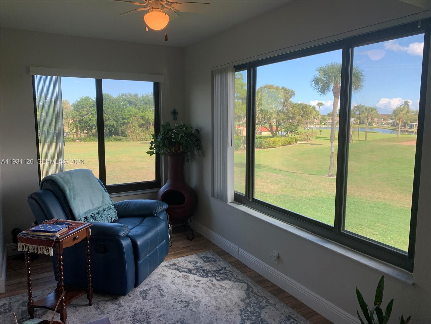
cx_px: 216
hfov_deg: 67.3
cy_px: 162
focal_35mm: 26
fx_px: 324
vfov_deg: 53.1
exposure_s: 1/229
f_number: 1.8
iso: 25
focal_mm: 4.25
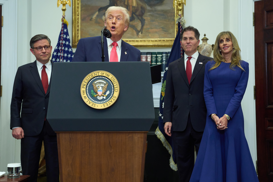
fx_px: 402
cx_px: 136
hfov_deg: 37.5
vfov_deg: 25.5
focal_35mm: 53
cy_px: 91
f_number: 2.8
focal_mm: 53
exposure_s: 1/250
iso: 3200
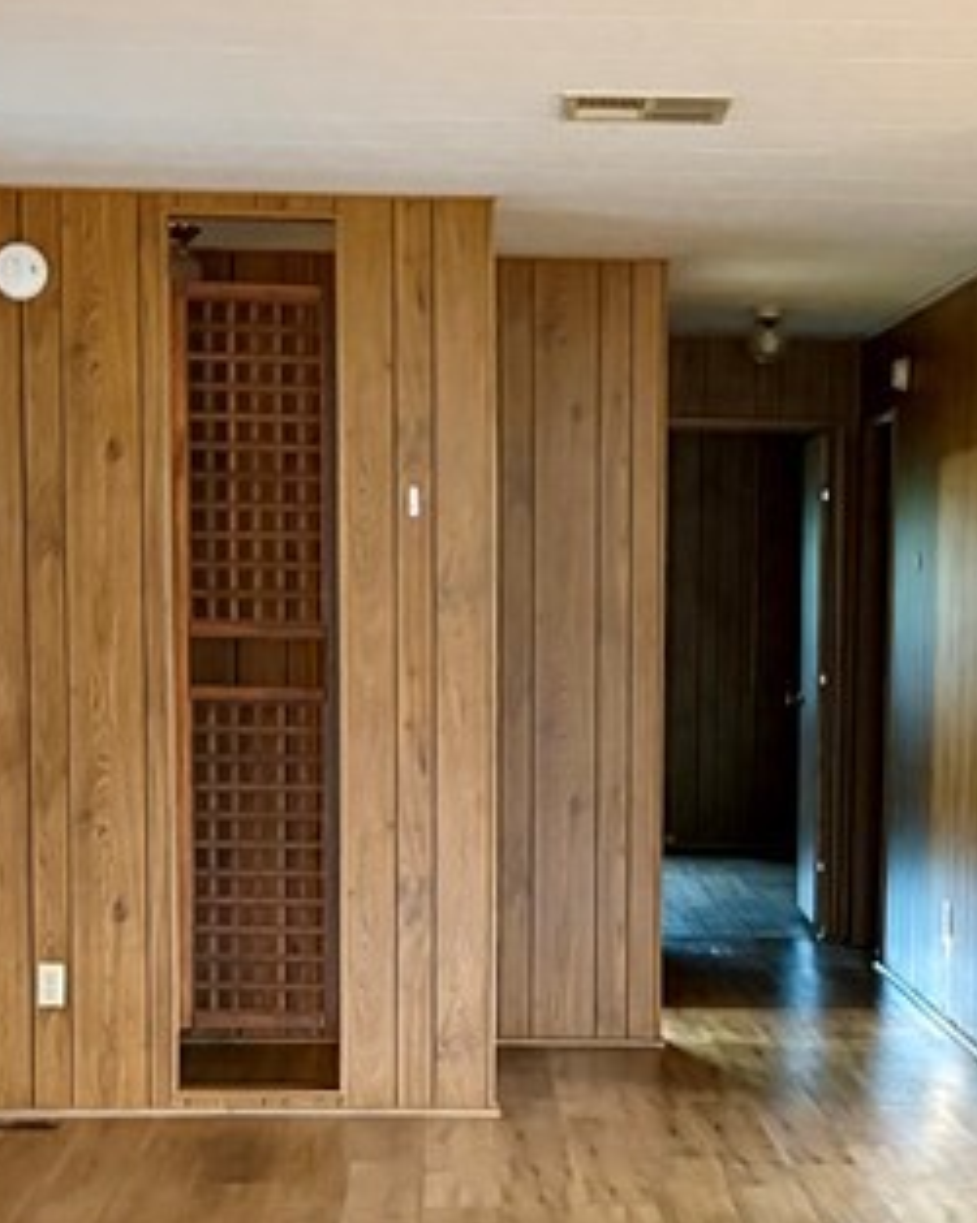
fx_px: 3003
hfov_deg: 18.4
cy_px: 895
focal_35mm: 83
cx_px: 629
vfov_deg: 22.8
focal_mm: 5.96
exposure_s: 1/40
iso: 500
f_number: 1.6
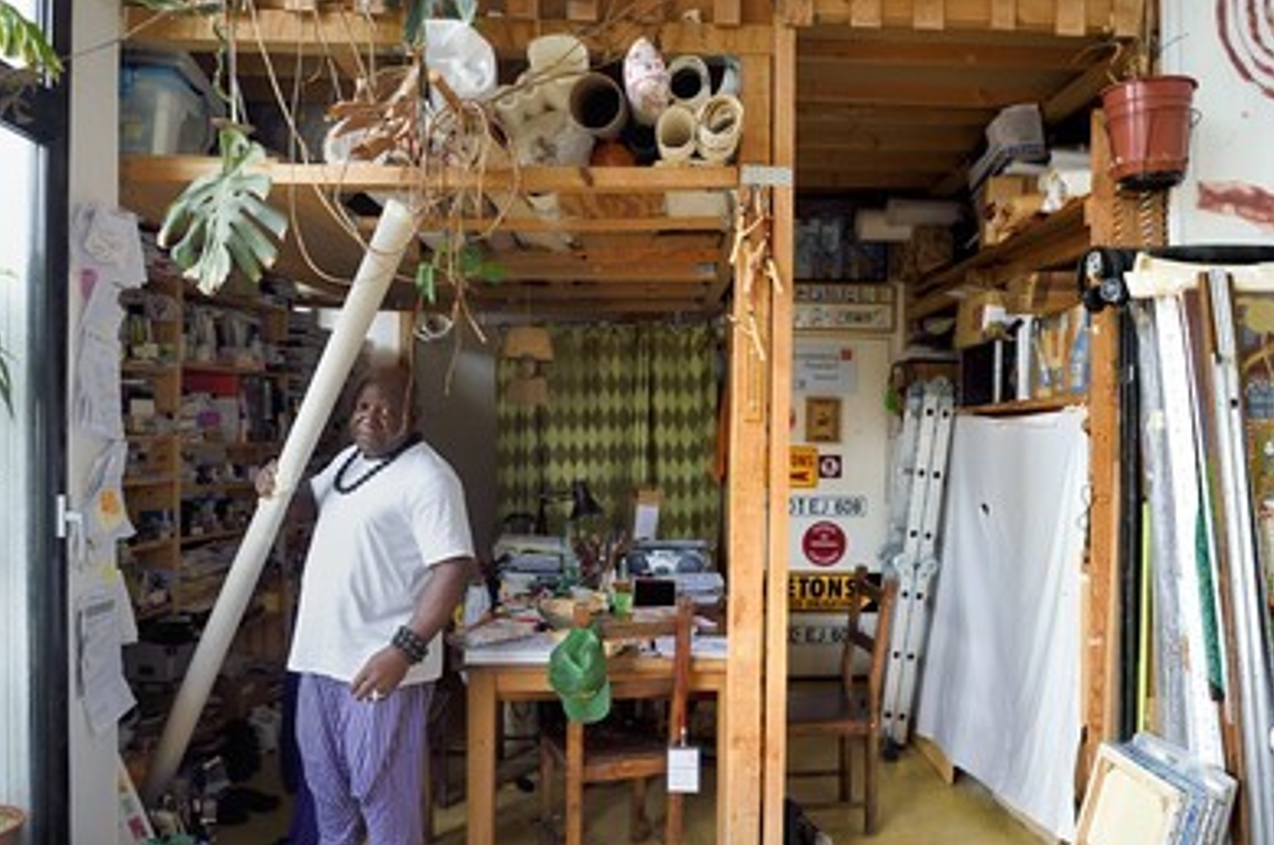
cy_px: 452
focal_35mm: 26
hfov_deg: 69.4
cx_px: 673
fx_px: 919
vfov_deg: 49.4
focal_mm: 24
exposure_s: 1/125
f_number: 5
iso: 800
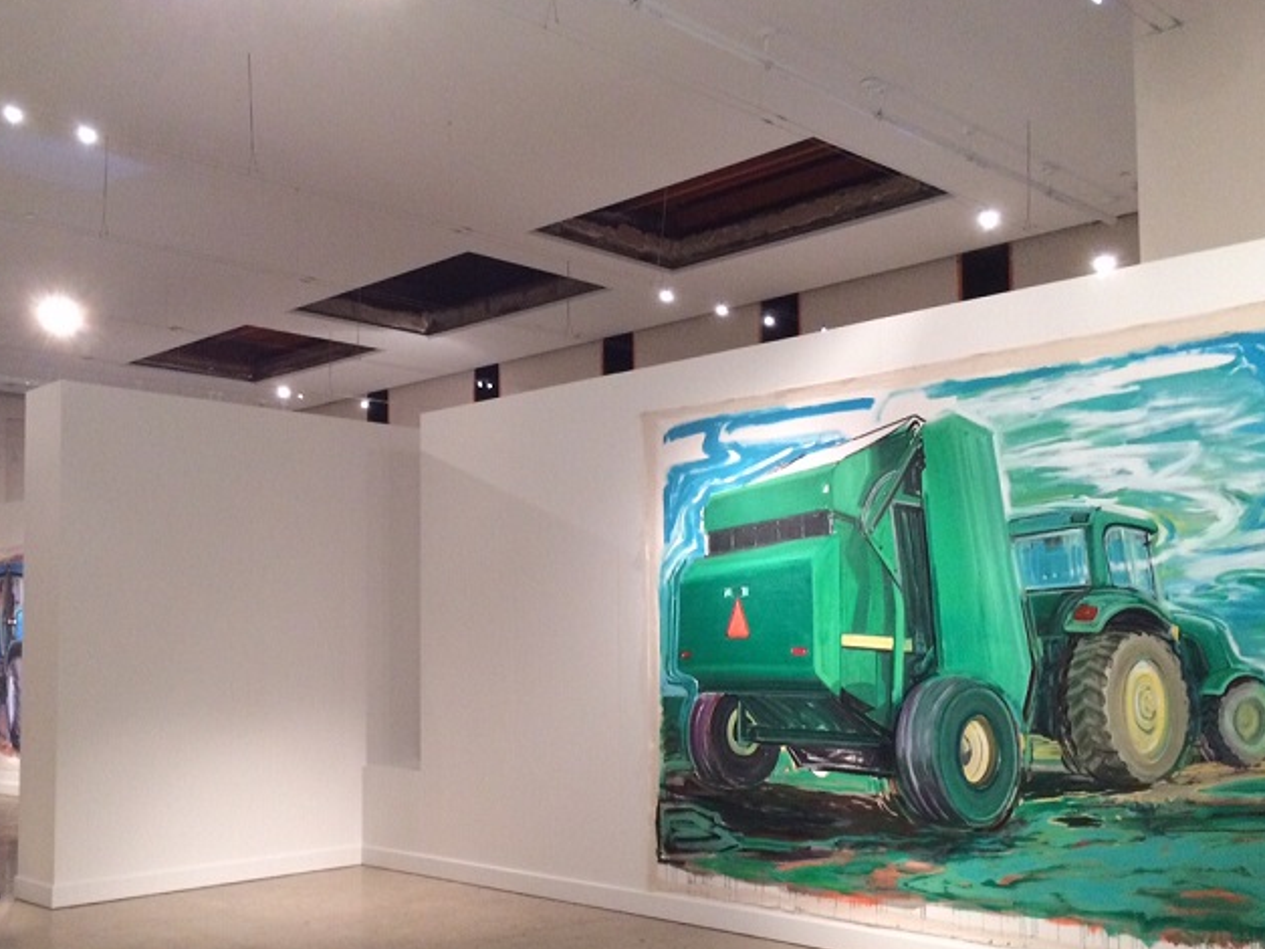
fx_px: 1352
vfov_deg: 38.5
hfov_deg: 49.9
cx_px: 523
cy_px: 559
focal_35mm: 37
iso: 250
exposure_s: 1/30
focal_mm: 4.15
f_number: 2.2
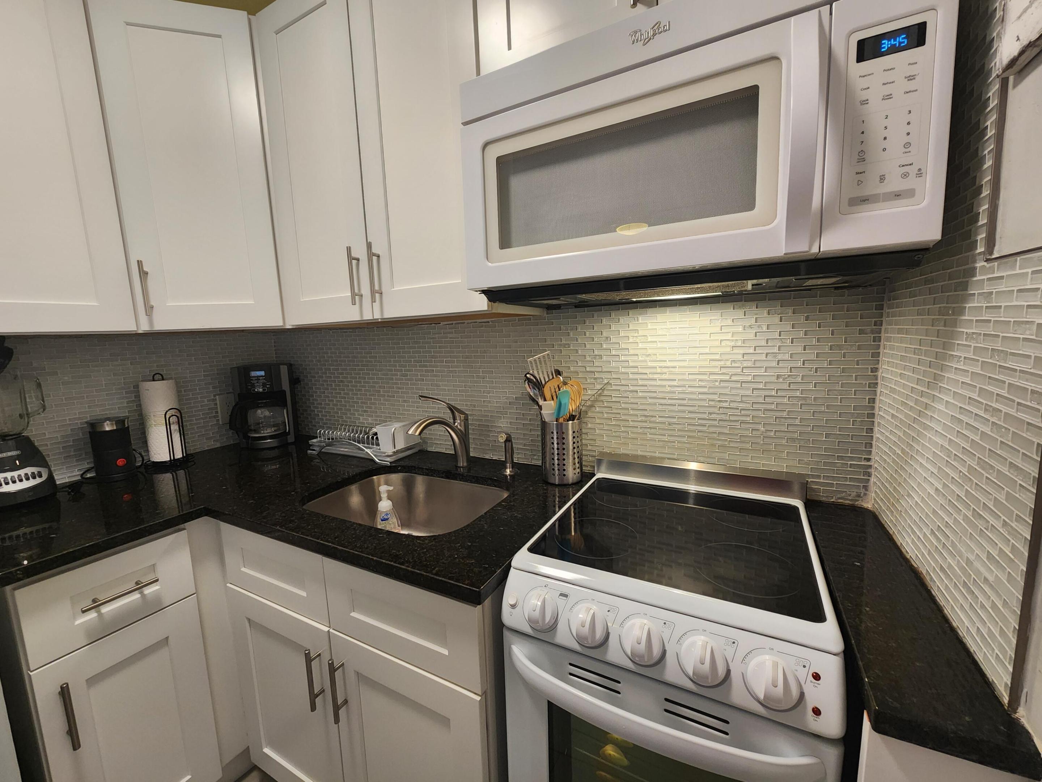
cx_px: 521
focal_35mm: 13
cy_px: 391
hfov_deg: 106.2
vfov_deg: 89.9
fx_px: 391
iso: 250
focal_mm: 2.2
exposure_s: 1/60
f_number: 2.2
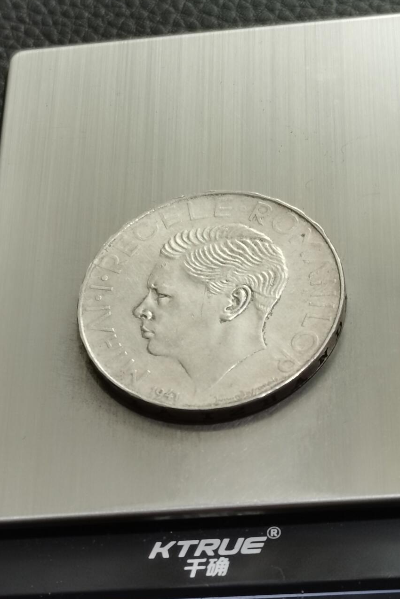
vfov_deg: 21.6
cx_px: 219
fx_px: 1567
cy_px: 364
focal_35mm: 94
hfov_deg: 14.5
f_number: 1.8
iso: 64
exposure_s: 1/100
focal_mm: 5.58
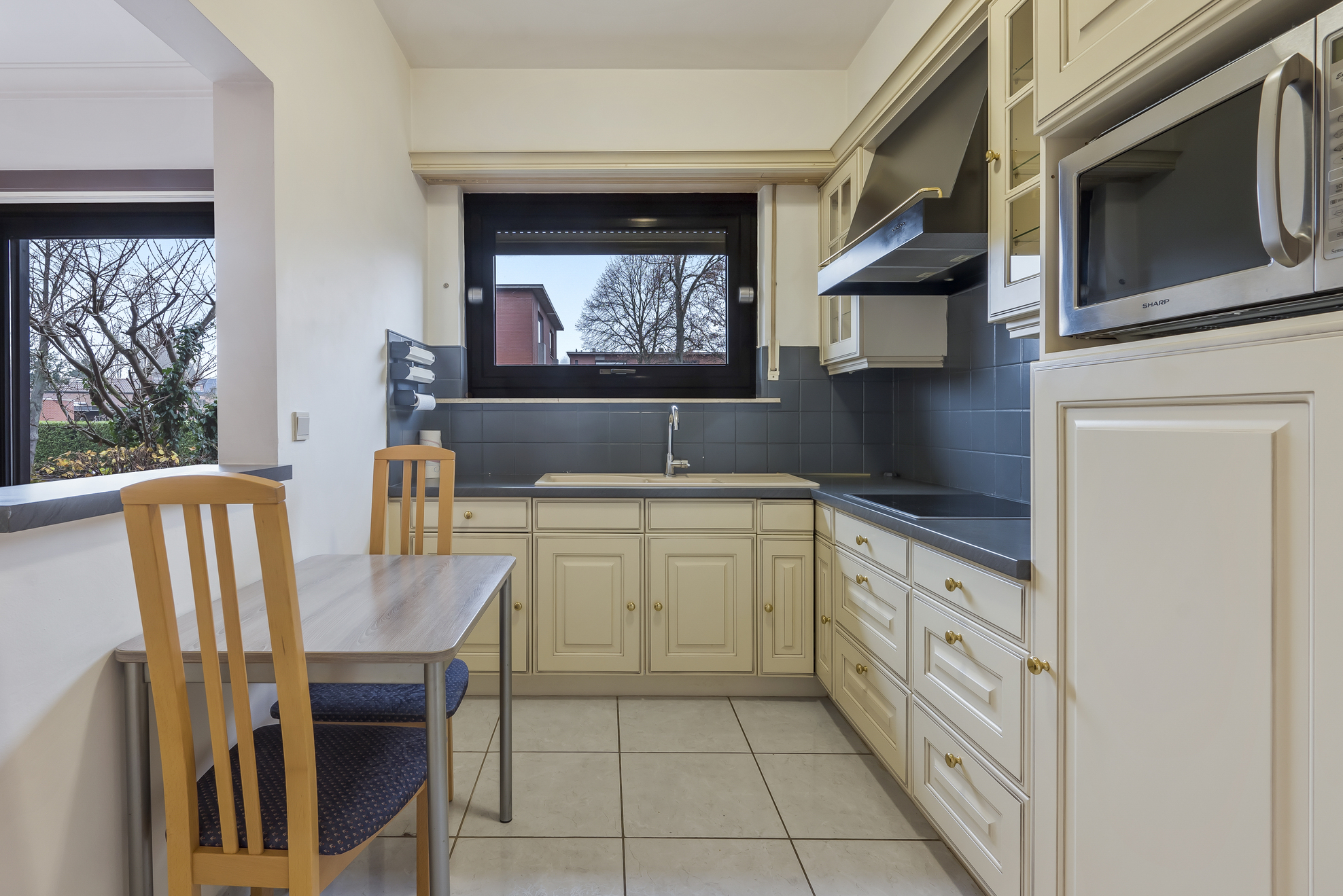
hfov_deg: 93.0
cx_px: 606
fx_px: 634
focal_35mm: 17
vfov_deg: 70.4
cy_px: 421
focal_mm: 14
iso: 250
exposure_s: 1/5
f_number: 8
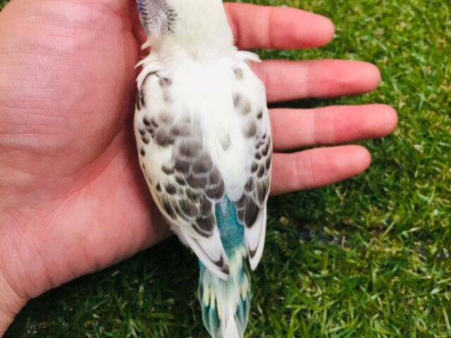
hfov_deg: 61.7
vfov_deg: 48.2
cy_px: 169
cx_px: 226
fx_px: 378
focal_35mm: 29
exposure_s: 1/30
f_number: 2.2
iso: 50
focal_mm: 4.15
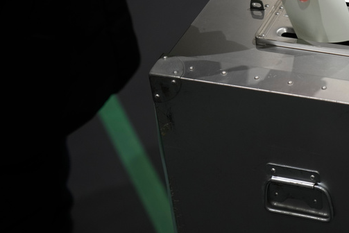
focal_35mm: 116
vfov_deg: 11.7
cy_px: 11
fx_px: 1125
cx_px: 342
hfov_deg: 17.3
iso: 500
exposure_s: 1/400
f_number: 2.8
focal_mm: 57
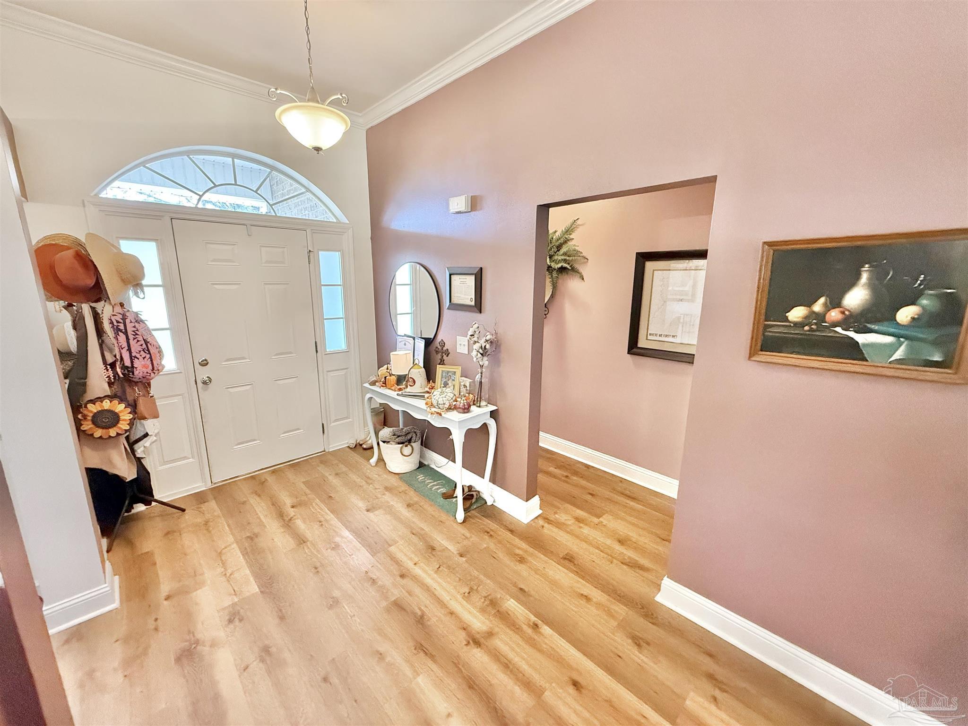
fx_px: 391
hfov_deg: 102.1
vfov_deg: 85.7
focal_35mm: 14
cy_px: 363
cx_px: 484
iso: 640
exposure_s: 1/60
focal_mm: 2.22
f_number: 2.2
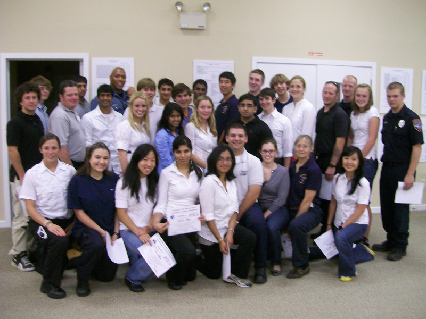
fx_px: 443
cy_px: 160
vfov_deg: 39.7
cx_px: 213
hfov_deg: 51.4
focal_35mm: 36
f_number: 2.7
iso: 160
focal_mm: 6
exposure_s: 1/23.6
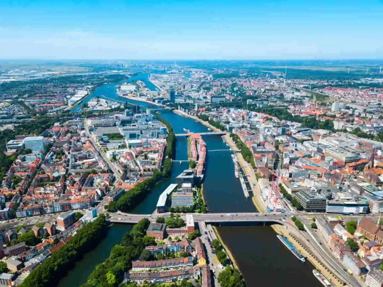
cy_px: 144
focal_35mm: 26
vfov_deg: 53.1
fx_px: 288
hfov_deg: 67.3
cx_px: 192
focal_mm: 4.7
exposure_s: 1/1250
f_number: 2.2
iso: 100
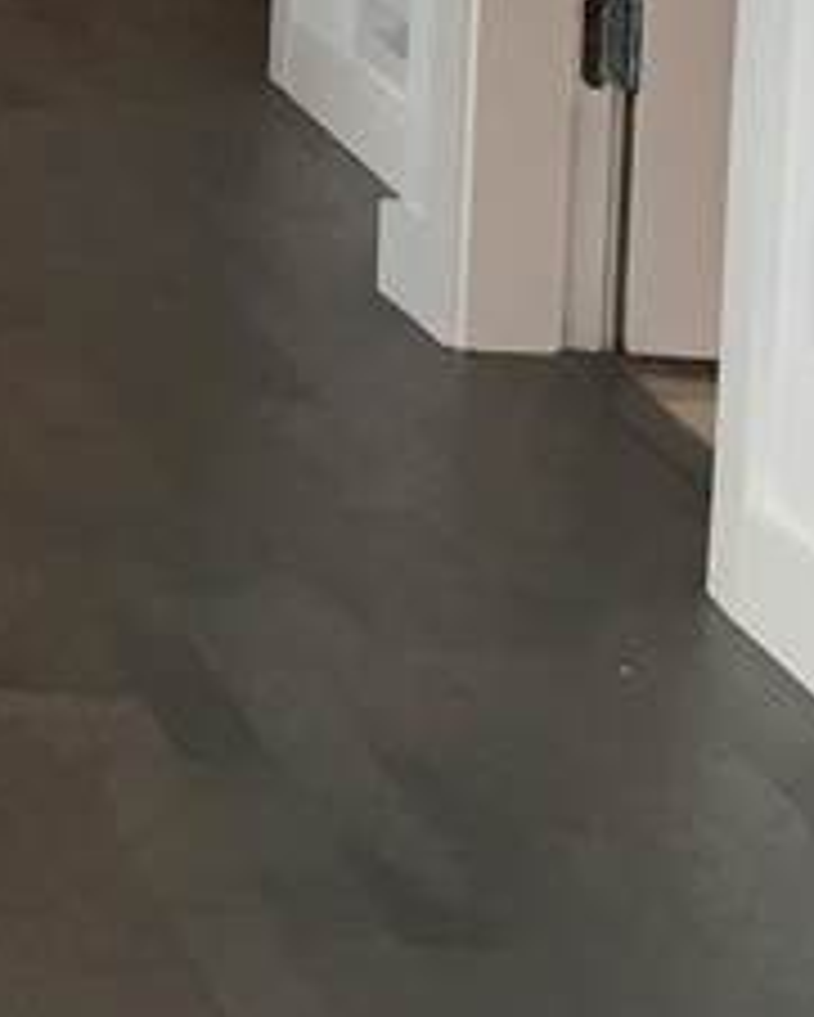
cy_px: -302
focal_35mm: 160
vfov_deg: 11.7
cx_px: -1250
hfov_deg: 8.6
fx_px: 4815
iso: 64
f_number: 2.2
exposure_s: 1/30
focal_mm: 4.15
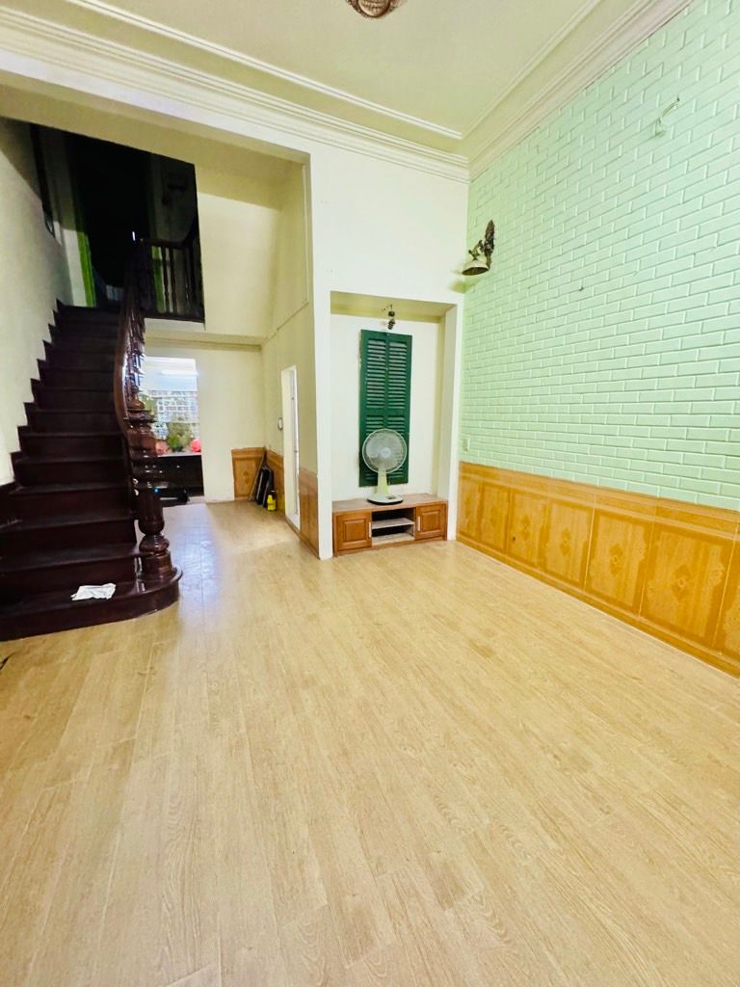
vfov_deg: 102.1
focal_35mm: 14
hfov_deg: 85.7
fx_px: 399
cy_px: 494
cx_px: 370
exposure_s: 1/50
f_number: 2.2
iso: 1000
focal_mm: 2.22
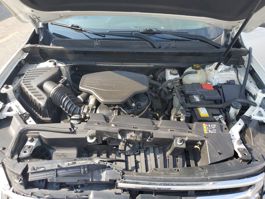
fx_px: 199
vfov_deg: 53.1
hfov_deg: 67.3
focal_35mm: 26
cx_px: 132
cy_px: 100
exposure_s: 1/625
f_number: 1.5
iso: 50
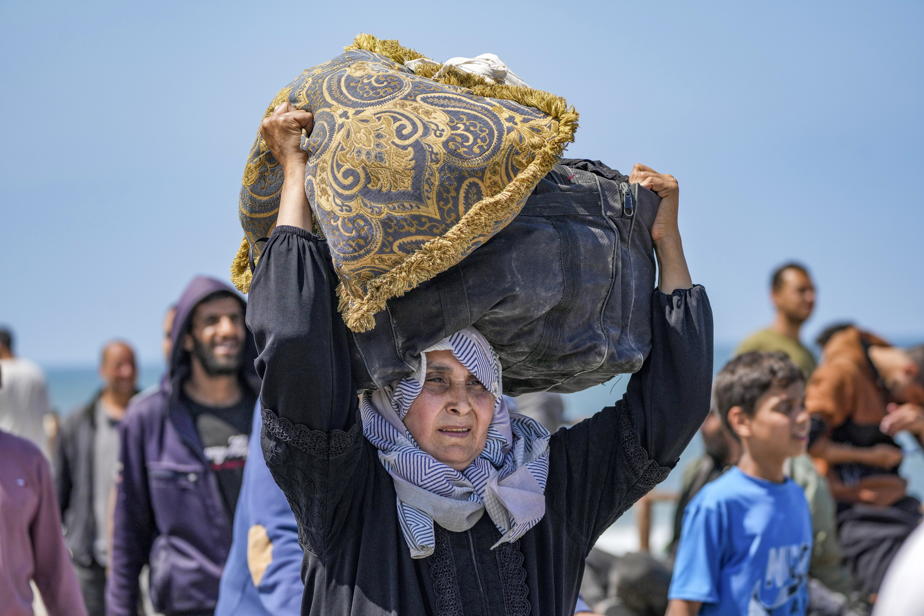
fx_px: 3721
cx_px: 462
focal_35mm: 145
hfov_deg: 14.2
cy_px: 308
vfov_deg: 9.5
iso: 400
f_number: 5.6
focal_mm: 145
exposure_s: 1/2000
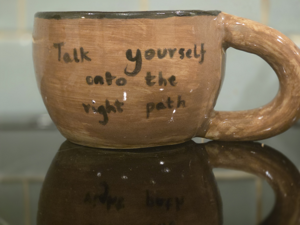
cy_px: 112
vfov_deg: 21.3
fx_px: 598
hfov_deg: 28.2
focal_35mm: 69
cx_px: 150
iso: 1250
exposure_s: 1/33.3
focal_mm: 7
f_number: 2.4
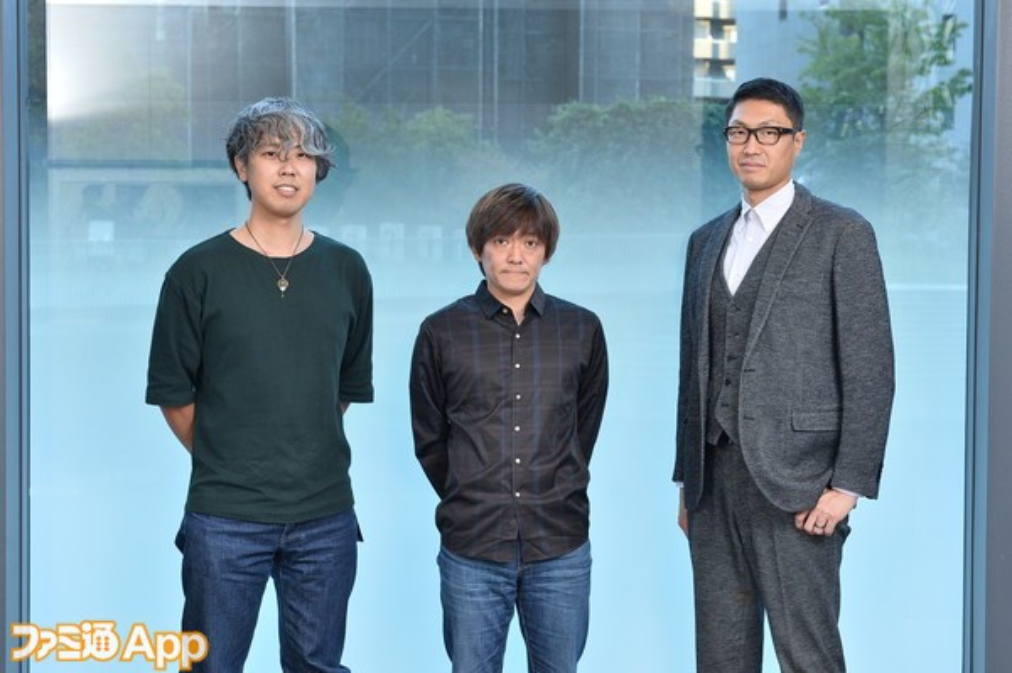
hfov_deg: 30.5
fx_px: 1854
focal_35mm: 66
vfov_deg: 20.6
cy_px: 336
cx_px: 506
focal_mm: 66
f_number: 8
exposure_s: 1/80
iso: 800
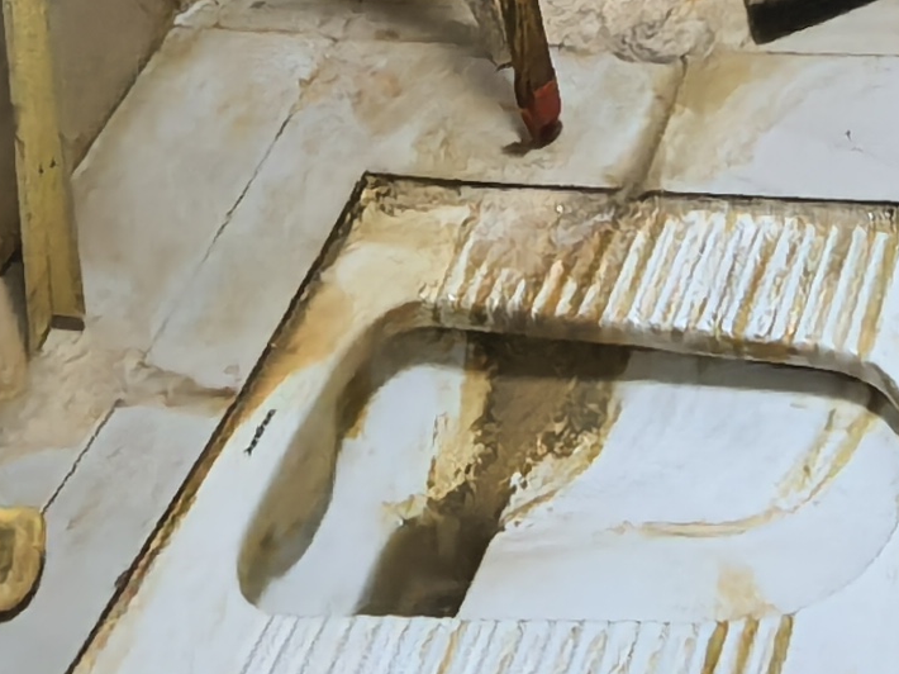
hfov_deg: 23.4
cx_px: 1131
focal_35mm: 75
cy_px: -905
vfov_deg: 14.1
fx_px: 1947
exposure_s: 1/50
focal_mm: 1.95
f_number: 2.2
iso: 400
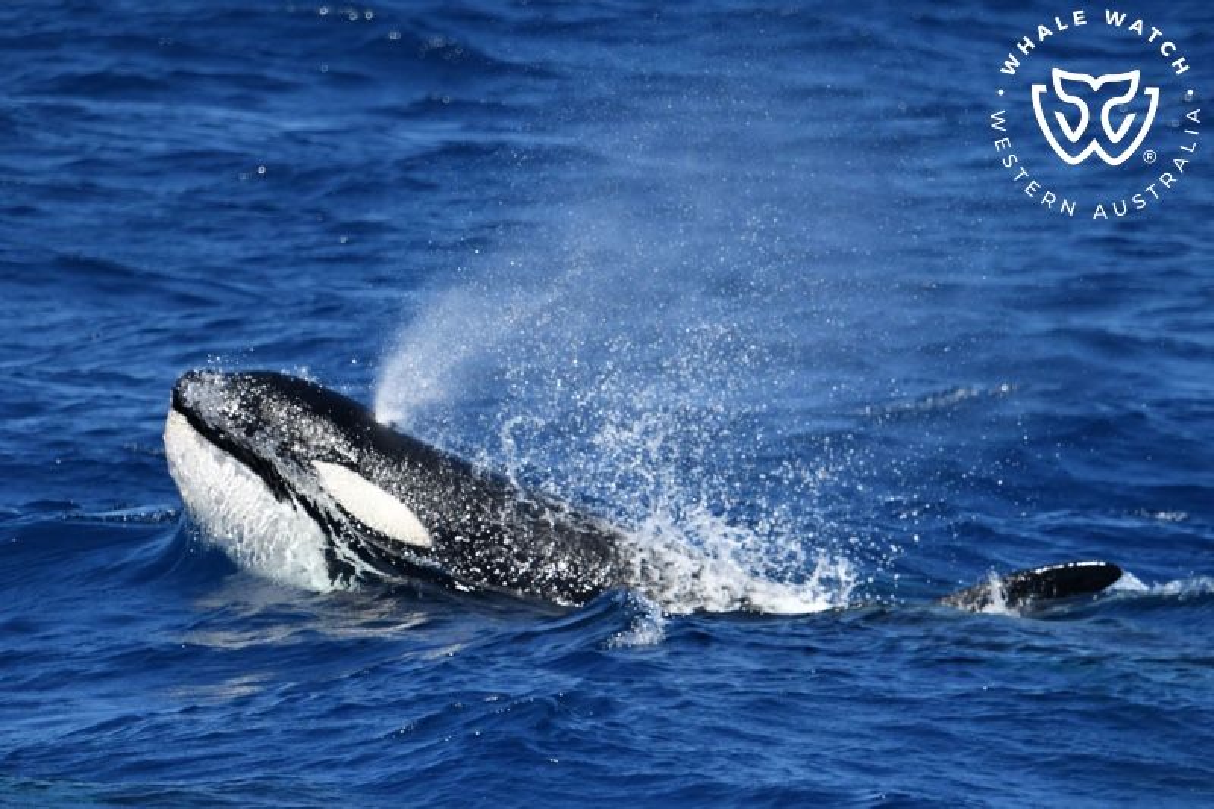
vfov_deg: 2.3
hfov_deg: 3.4
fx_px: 20228
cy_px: 404
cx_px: 607
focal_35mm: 600
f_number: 6.3
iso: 1250
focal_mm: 600
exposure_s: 1/8000
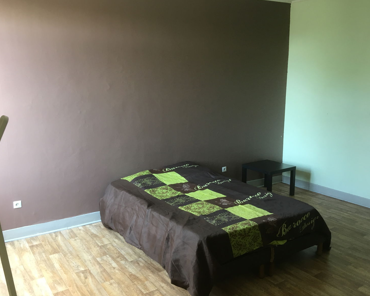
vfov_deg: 47.1
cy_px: 146
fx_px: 339
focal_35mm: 31
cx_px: 172
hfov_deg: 57.1
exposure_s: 1/33
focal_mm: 4.15
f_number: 2.2
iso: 100
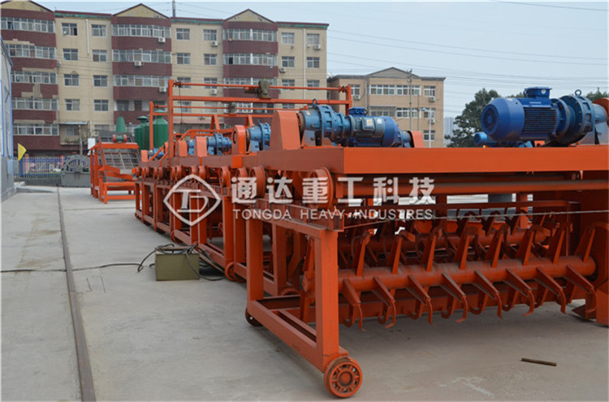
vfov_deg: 34.0
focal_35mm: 39
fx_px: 658
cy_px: 201
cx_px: 304
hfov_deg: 49.7
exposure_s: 1/400
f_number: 10
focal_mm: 26
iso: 400
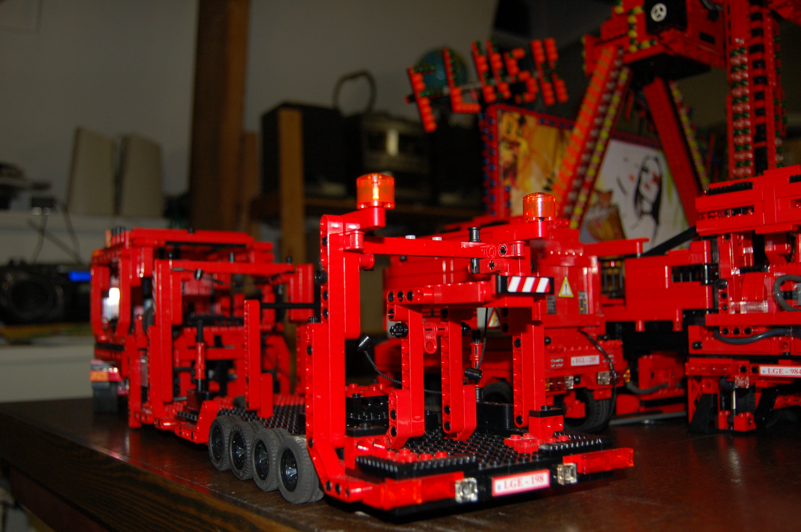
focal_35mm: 35
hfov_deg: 54.5
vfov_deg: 37.8
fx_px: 778
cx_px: 385
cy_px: 278
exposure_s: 1/60
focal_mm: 22
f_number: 3.8
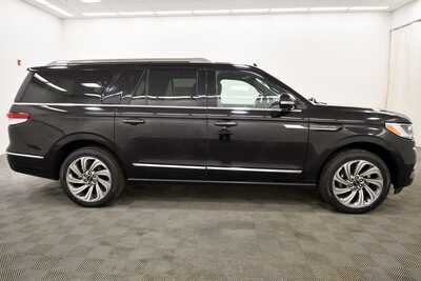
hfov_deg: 78.6
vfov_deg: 57.3
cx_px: 210
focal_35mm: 22
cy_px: 140
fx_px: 257
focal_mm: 15
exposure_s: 1/125
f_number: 5
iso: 1000
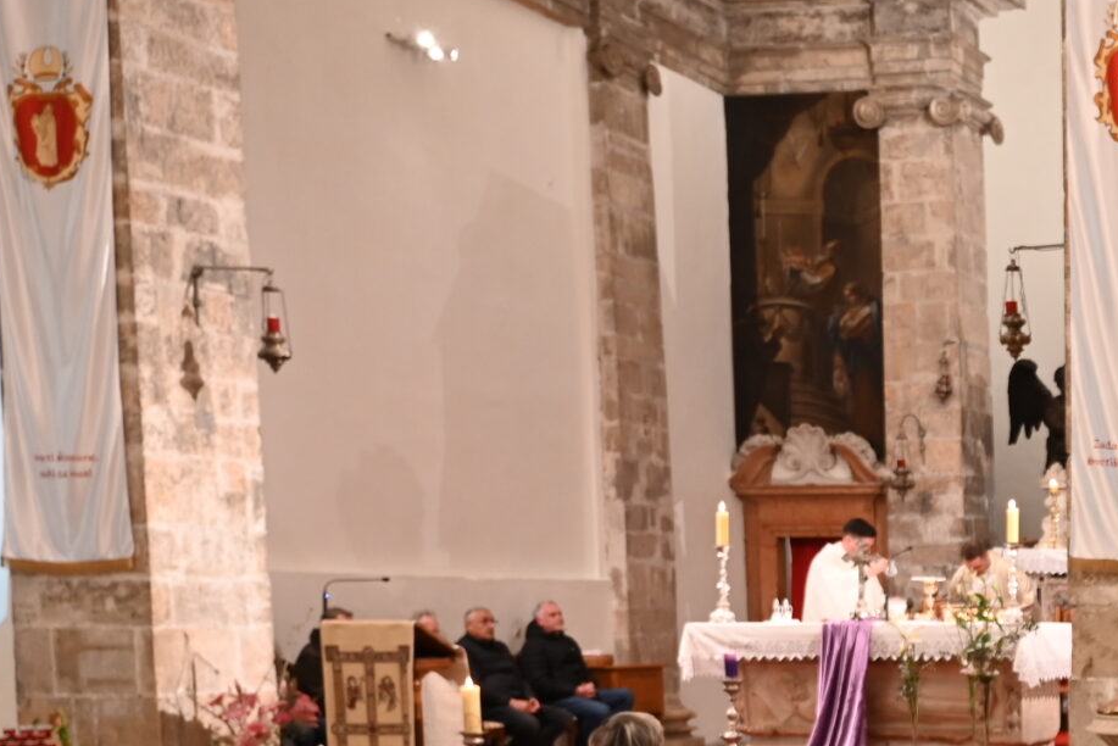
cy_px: 793
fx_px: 2081
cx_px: 1524
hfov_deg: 25.2
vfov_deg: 19.6
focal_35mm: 67
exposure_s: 1/25
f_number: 4
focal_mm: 24
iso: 720
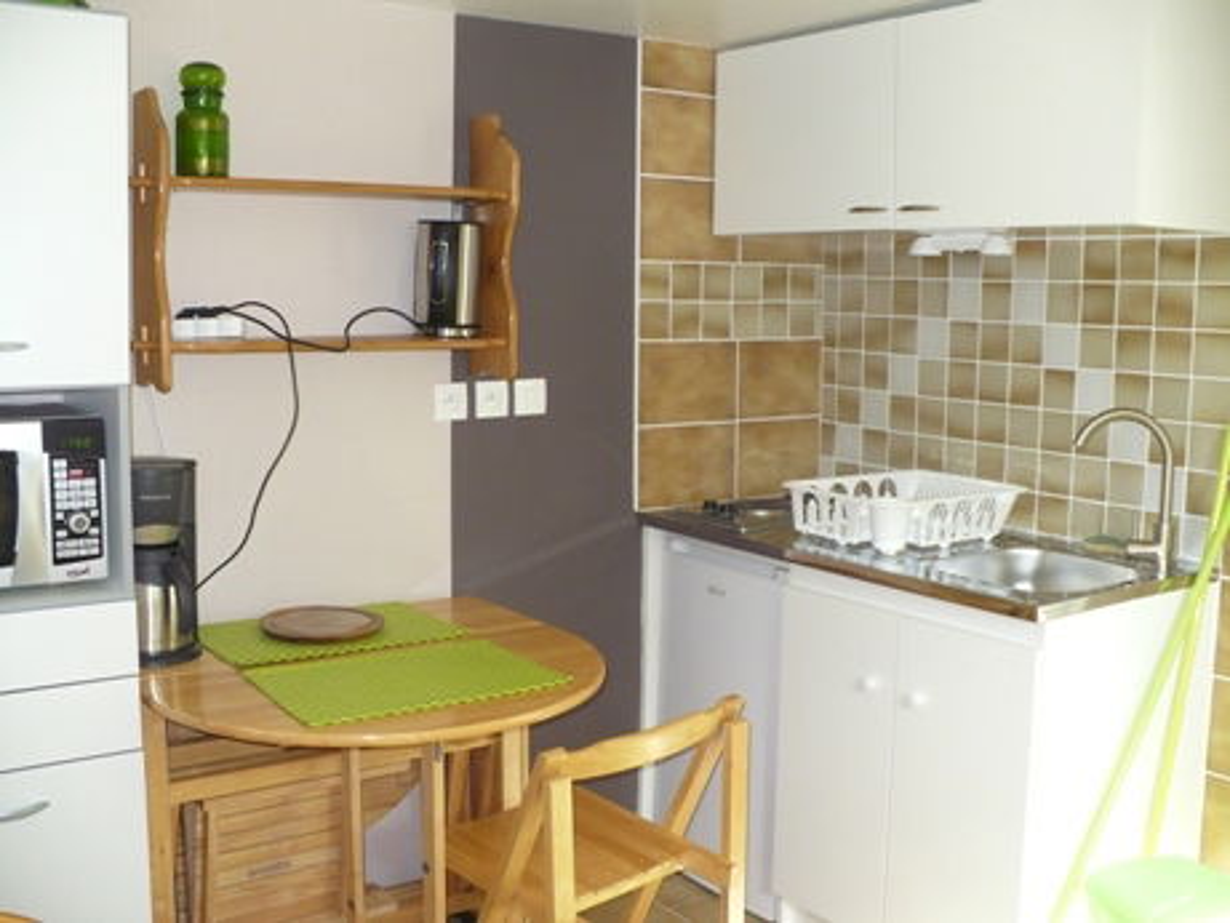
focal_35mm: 37
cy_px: 462
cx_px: 615
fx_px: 1315
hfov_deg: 50.1
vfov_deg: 38.7
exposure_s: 1/30
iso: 200
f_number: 2.8
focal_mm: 6.1
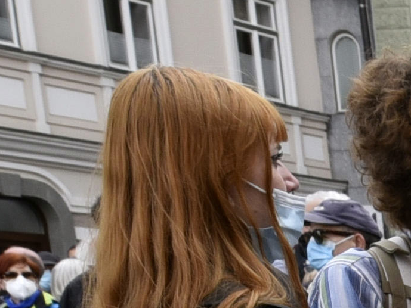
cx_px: 1168
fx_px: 1496
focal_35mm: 126
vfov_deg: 10.1
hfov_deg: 11.1
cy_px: 766
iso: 400
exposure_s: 1/320
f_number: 8
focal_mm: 15
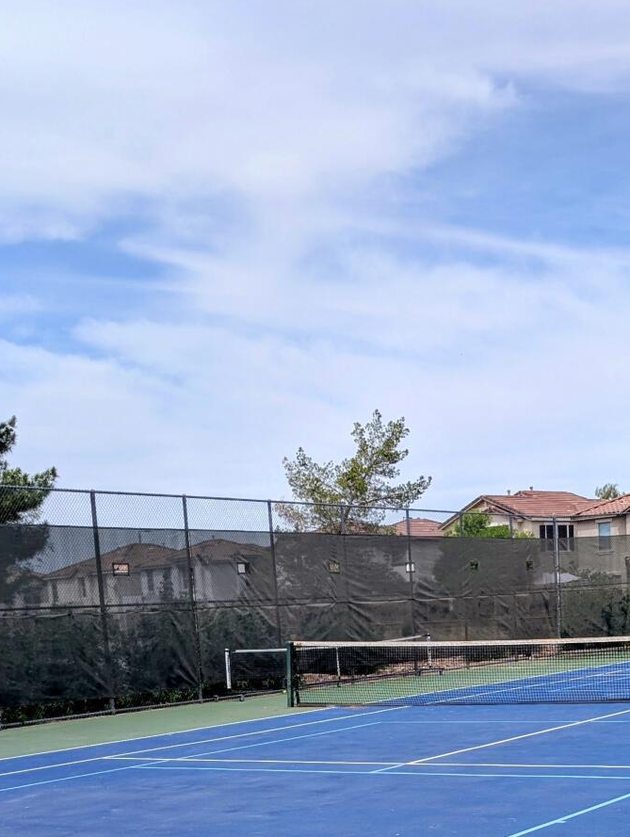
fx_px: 1308
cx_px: 458
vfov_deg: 33.0
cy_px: 808
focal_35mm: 54
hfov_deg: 26.8
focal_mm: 6.9
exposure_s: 1/1232
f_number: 1.68
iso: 18
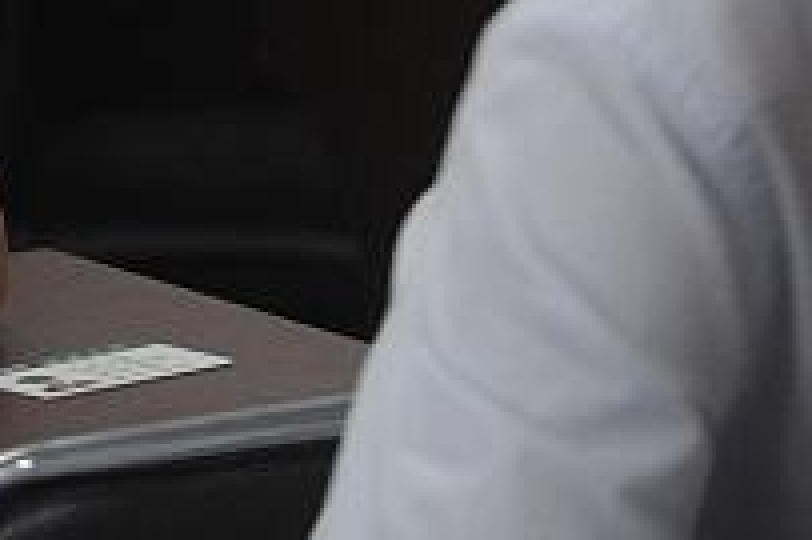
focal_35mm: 603
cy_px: -936
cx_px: -1460
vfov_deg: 2.3
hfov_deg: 3.4
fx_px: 13590
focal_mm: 102
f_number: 3.5
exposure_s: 1/125
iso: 1000
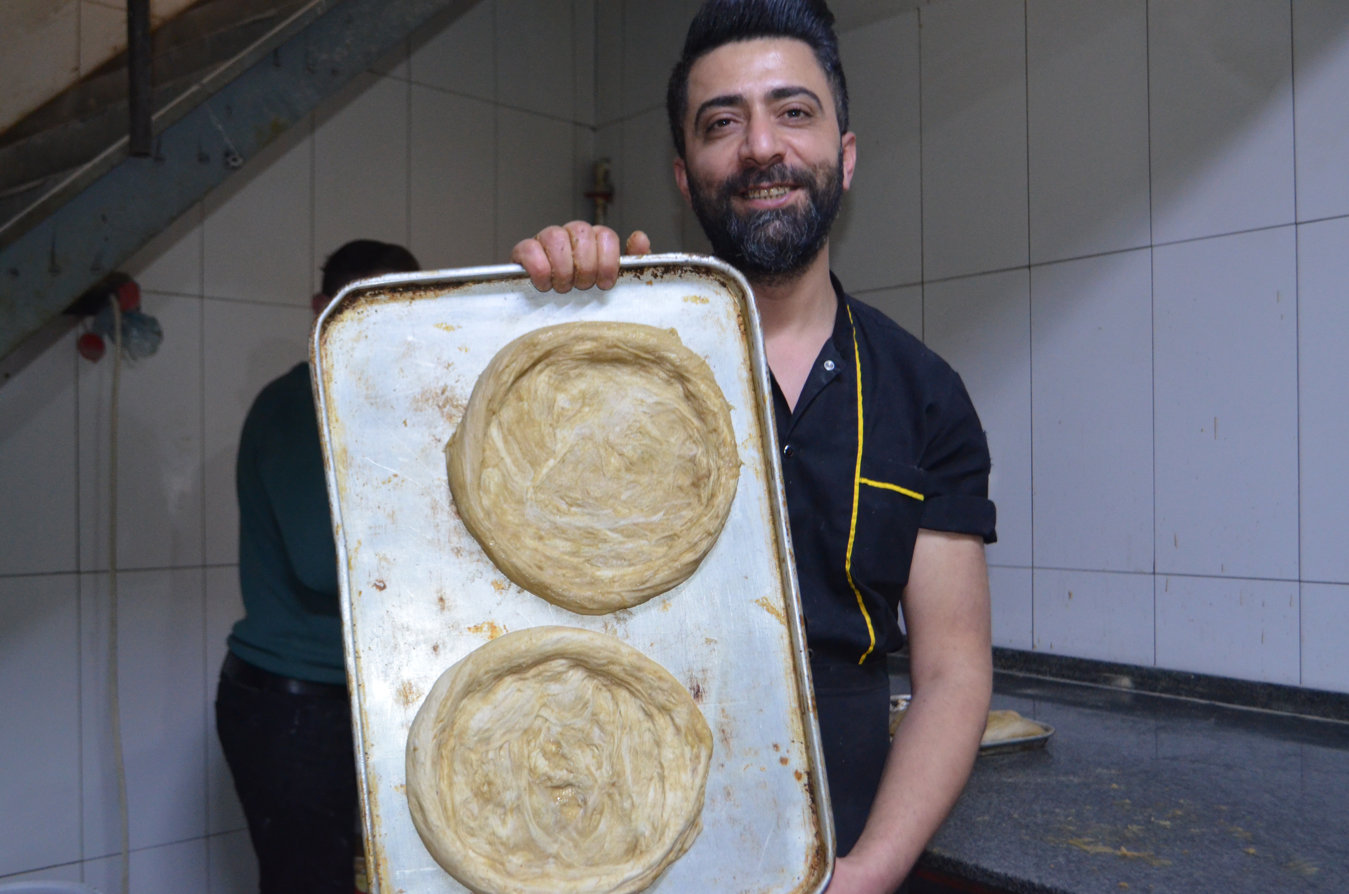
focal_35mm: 42
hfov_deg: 46.5
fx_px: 1571
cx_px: 674
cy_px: 447
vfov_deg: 31.8
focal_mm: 28
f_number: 4.5
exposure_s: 1/60
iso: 2000
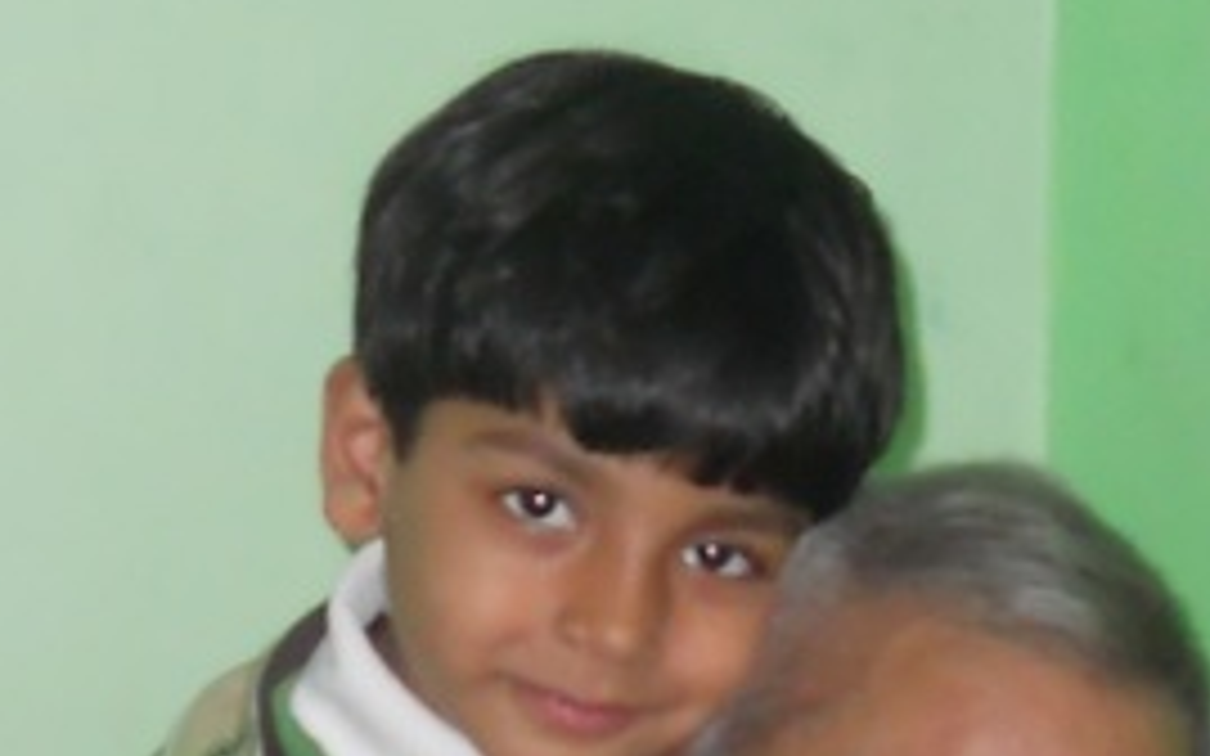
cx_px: 657
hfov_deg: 25.5
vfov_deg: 15.2
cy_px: 1022
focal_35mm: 81
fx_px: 2671
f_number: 3.1
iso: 200
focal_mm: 6.72
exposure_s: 1/30
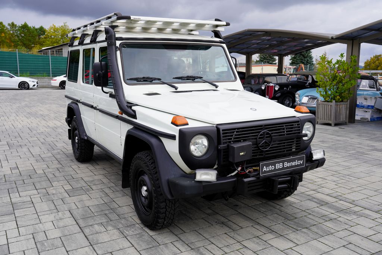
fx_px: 361
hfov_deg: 55.8
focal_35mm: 34
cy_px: 128
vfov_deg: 38.9
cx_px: 191
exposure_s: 1/100
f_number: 6.3
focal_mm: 34
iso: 100
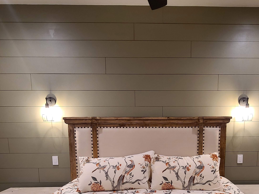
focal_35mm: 24
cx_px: 157
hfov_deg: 70.8
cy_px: 152
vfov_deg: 53.5
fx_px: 180
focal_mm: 2.2
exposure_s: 1/60
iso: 320
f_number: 2.2
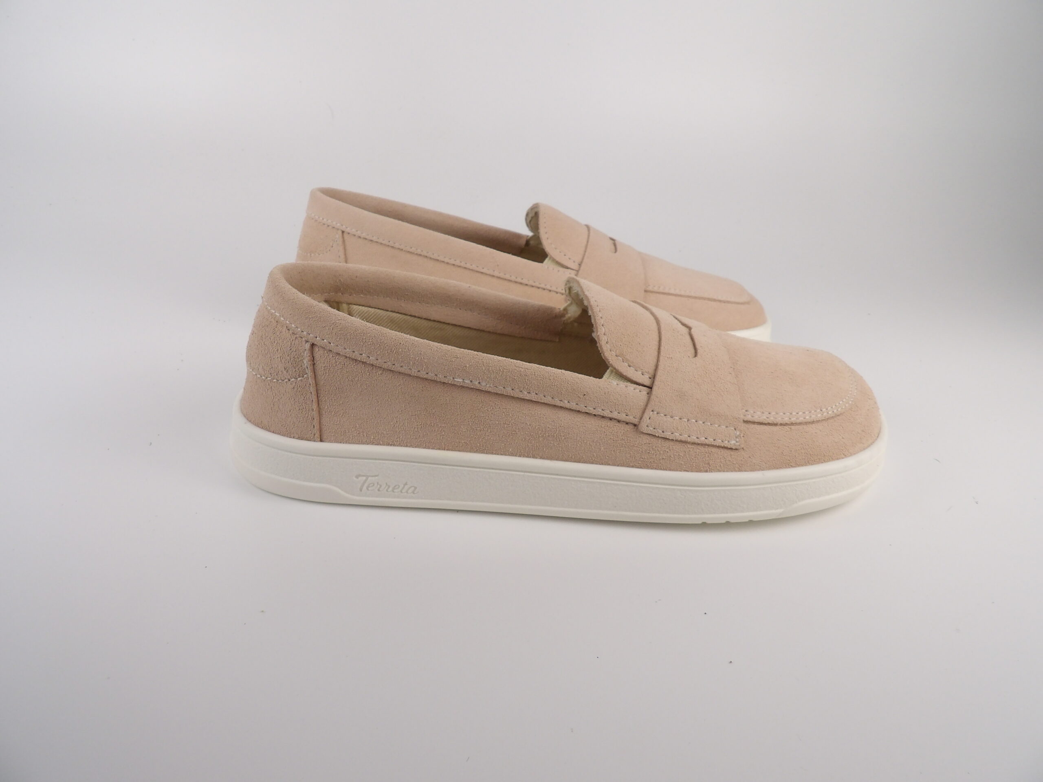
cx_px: 522
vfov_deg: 56.8
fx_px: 723
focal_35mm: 24
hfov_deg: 71.6
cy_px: 391
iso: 100
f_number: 3.2
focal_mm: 4.3
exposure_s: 1/244
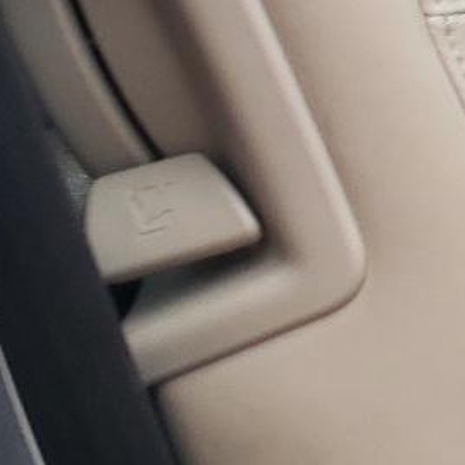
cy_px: -236
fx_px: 2067
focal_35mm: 136
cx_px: 1311
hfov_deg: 10.1
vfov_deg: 12.2
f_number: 1.5
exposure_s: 1/120
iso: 64
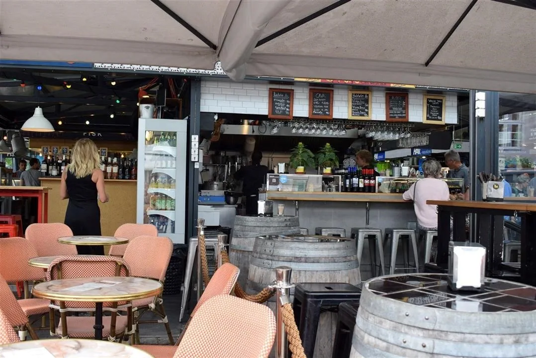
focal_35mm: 40
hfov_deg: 47.9
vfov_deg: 33.1
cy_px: 179
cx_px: 268
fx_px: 603
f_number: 8
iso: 400
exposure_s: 1/250
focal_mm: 27
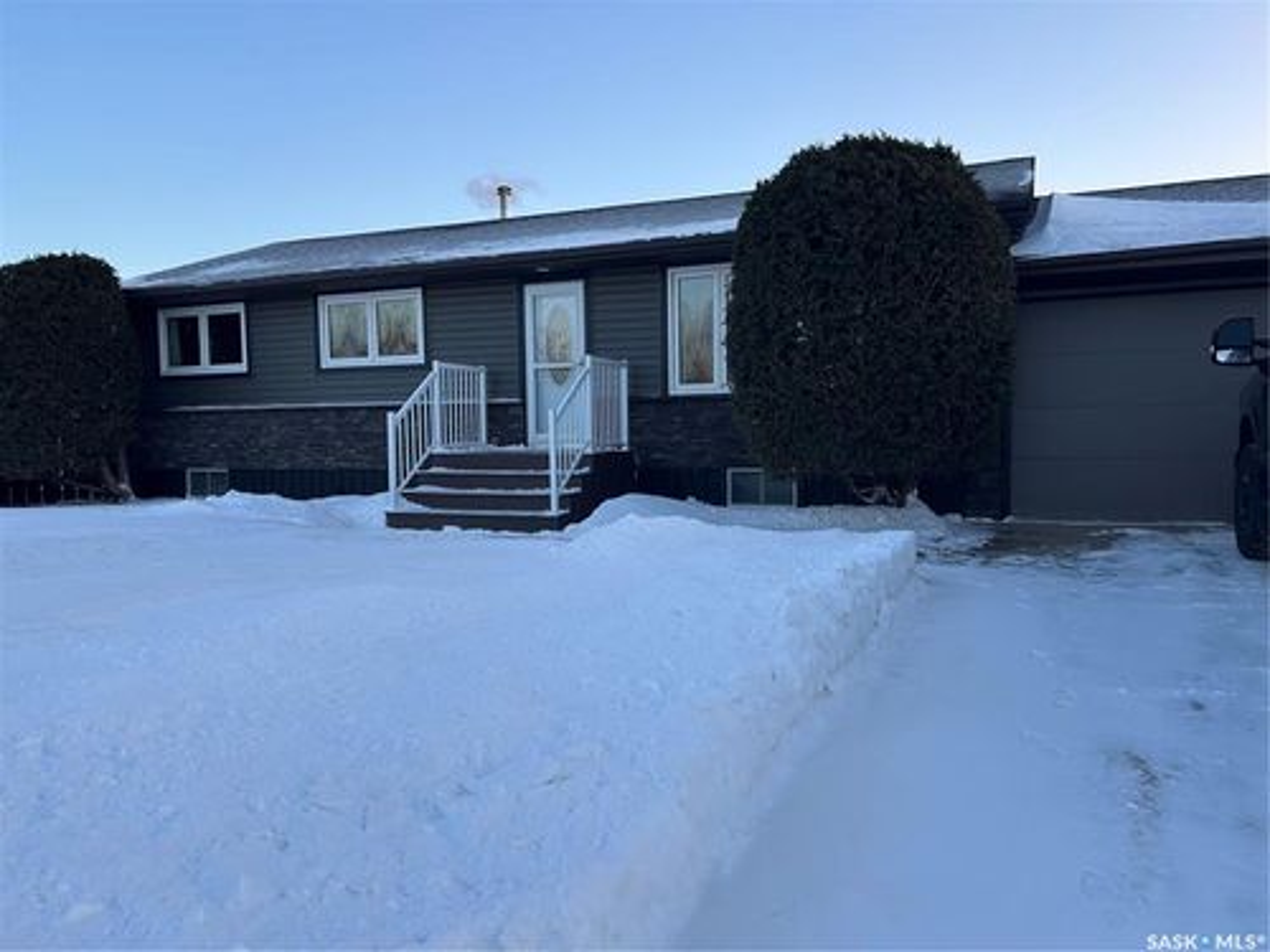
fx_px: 954
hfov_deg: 67.3
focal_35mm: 26
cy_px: 476
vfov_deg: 53.1
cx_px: 635
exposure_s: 1/389
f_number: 1.5
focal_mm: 5.7
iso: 50
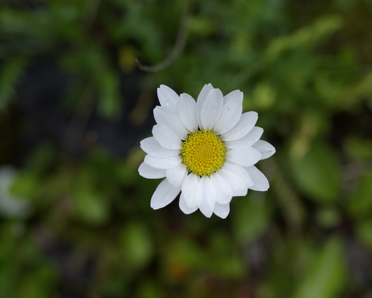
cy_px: 149
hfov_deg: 12.7
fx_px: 1673
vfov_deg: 10.2
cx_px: 209
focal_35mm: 152
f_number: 4.5
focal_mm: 90
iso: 100
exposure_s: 1/250
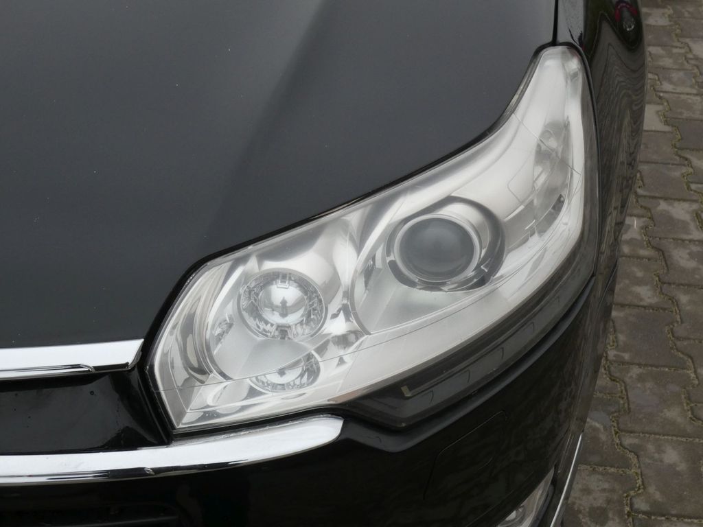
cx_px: 352
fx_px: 1015
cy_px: 264
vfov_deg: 29.1
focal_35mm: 50
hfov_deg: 38.2
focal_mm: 9
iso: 200
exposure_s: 1/80
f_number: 5.6
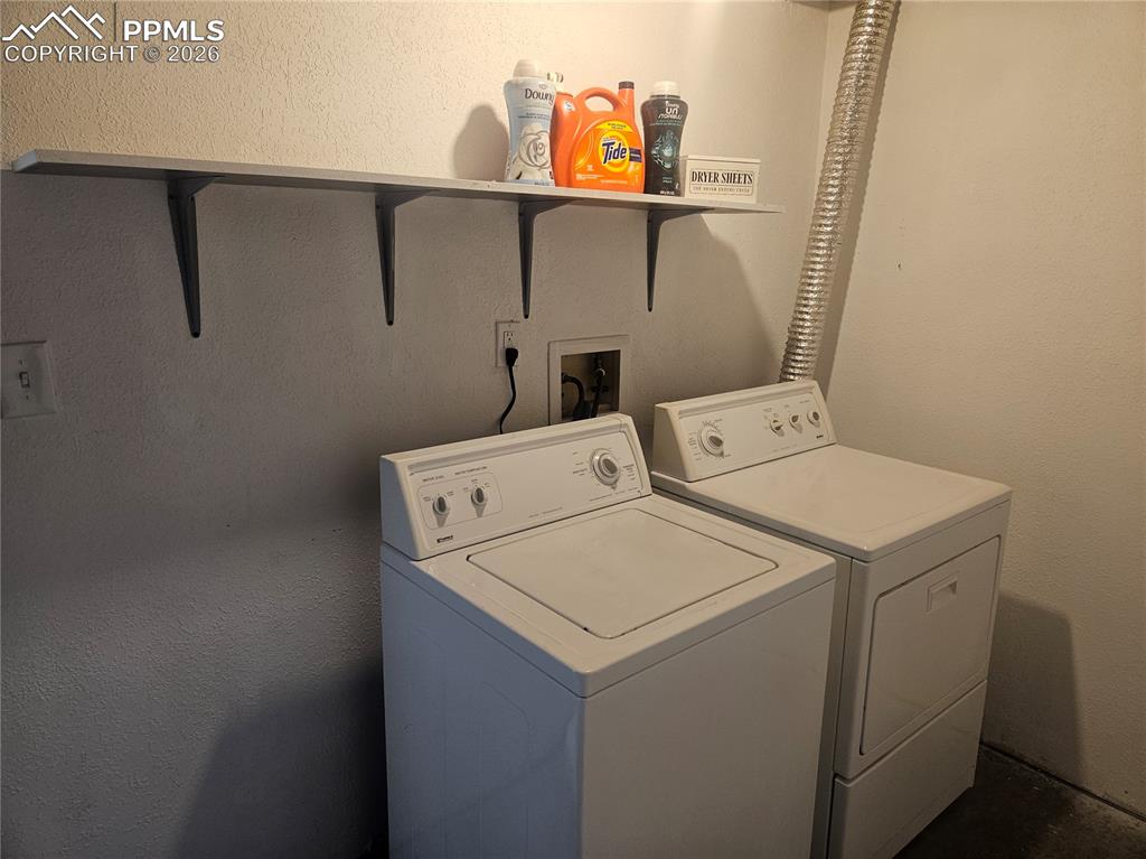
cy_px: 430
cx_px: 573
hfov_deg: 74.0
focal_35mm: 23
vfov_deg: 58.8
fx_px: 761
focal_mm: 5.4
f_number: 1.8
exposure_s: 1/120
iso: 320
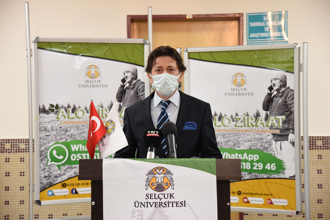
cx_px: 165
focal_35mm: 92
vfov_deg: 14.9
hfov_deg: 22.1
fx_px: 844
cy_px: 110
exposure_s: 1/50
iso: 2000
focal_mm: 92
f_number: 6.3
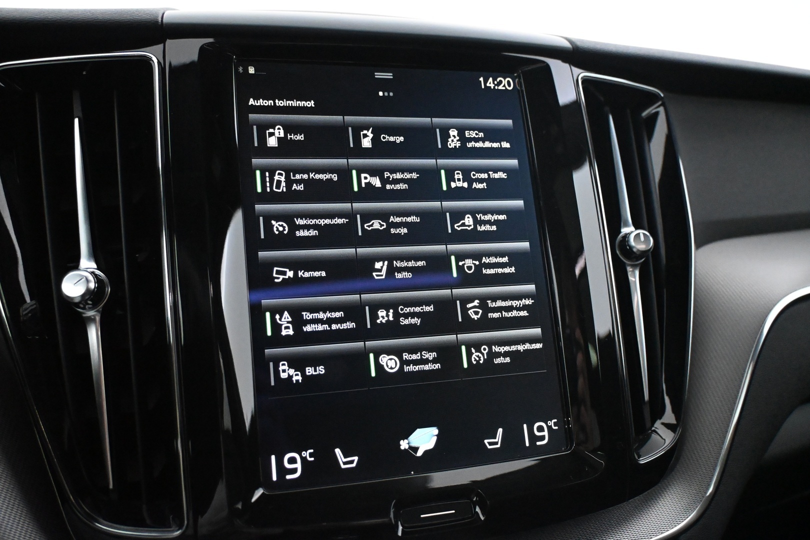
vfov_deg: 41.7
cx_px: 405
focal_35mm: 32
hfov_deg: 59.5
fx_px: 709
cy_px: 270
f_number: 4
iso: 7200
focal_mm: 21
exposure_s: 1/60
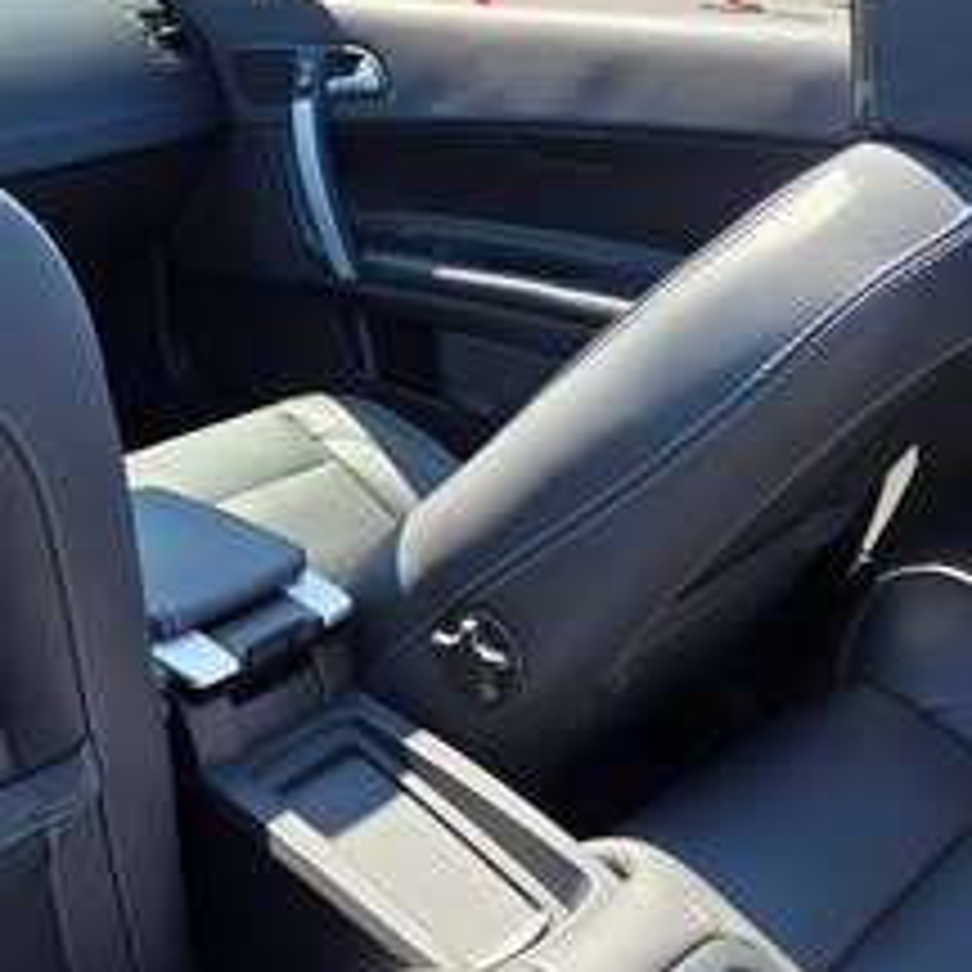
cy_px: 621
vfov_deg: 47.9
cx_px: 180
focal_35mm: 34
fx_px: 1080
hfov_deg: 45.7
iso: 40
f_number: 1.9
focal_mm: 2.2
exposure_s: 1/417
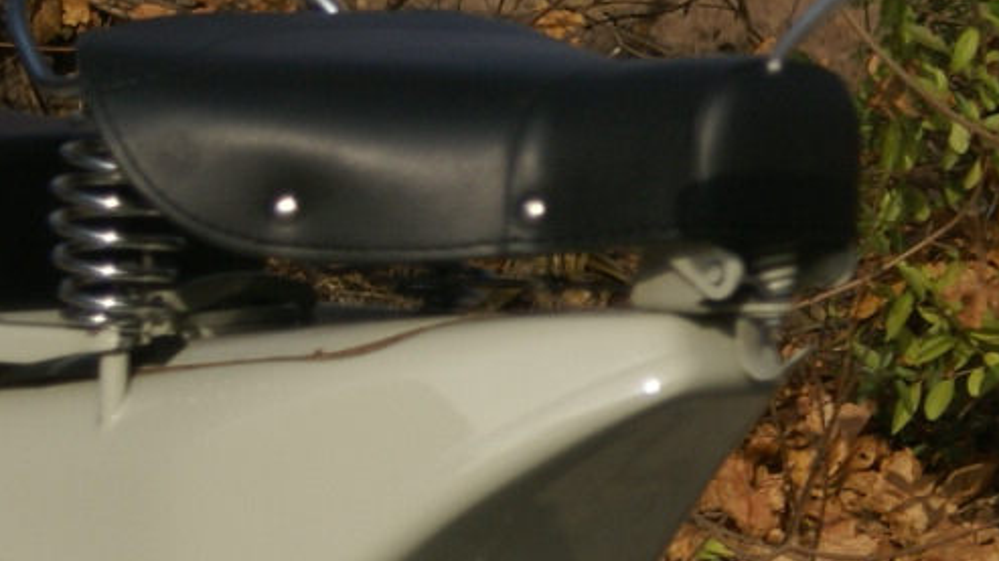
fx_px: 9719
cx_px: 954
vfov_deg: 3.3
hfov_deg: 5.9
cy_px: 691
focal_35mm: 367
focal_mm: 60
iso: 100
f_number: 5.6
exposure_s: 1/640
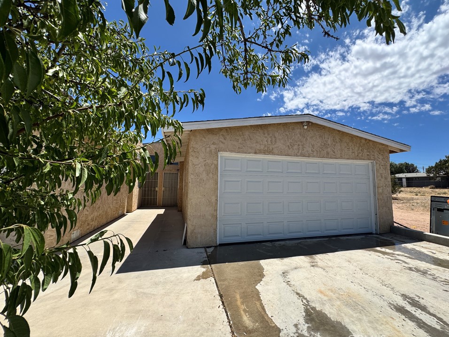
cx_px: 233
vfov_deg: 81.7
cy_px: 165
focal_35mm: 15
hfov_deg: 98.1
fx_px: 195
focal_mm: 2.22
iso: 50
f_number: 2.2
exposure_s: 1/1976
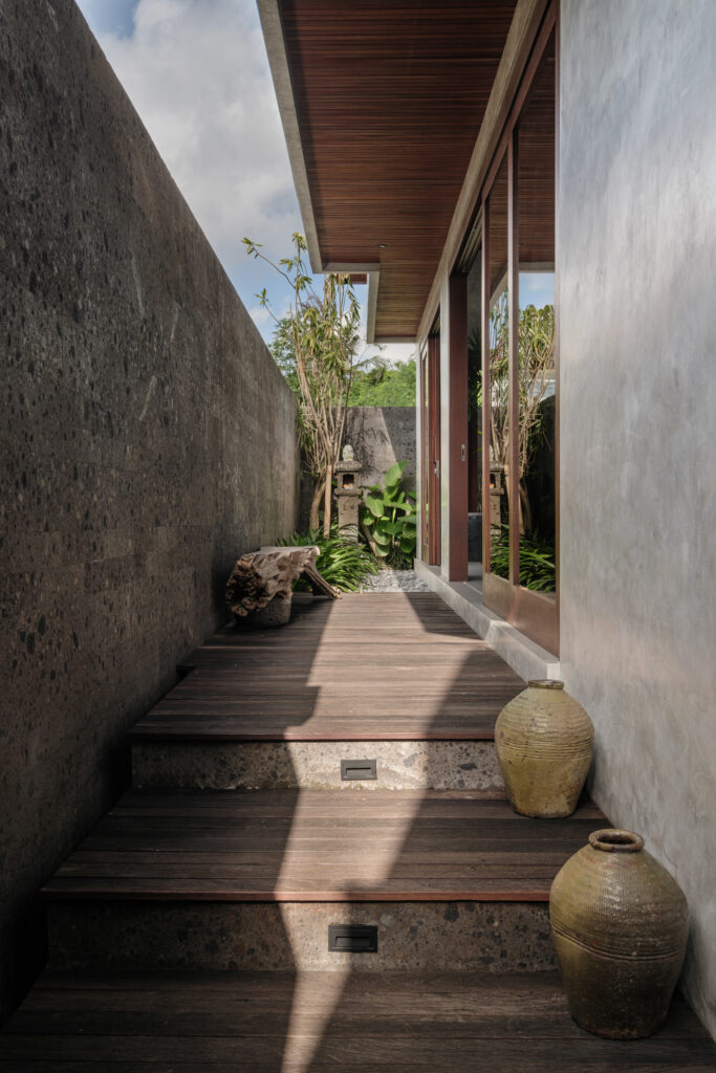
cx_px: 358
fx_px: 895
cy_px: 536
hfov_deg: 43.6
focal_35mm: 30
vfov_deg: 61.9
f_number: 9
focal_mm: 20
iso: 200
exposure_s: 1/15
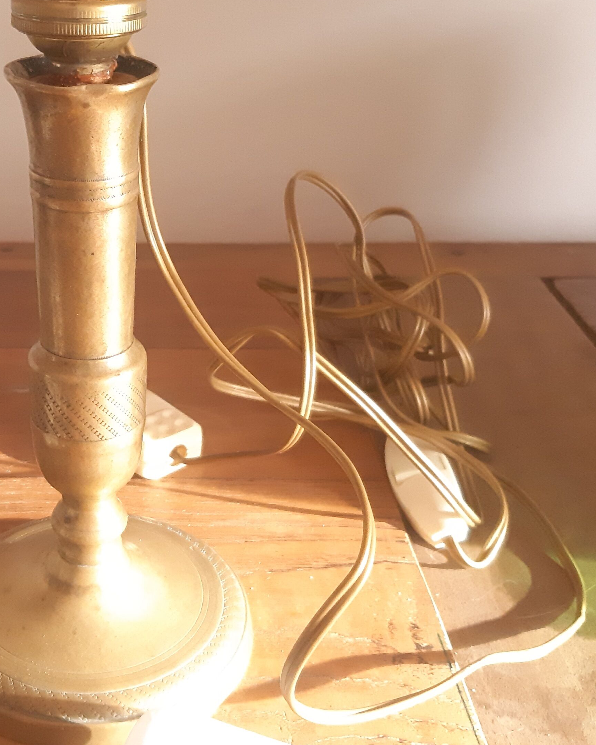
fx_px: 904
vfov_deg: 44.8
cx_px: 172
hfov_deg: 35.9
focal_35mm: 41
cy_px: 383
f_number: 1.7
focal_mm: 3.93
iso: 400
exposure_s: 1/100
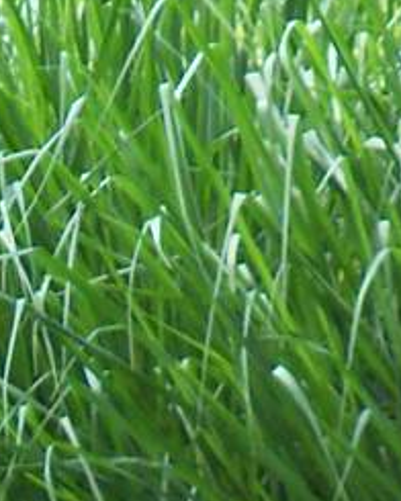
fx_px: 13782
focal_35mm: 929
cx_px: -295
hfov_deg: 1.7
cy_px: 632
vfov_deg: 2.1
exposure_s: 1/125
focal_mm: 25.8
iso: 100
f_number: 4.3
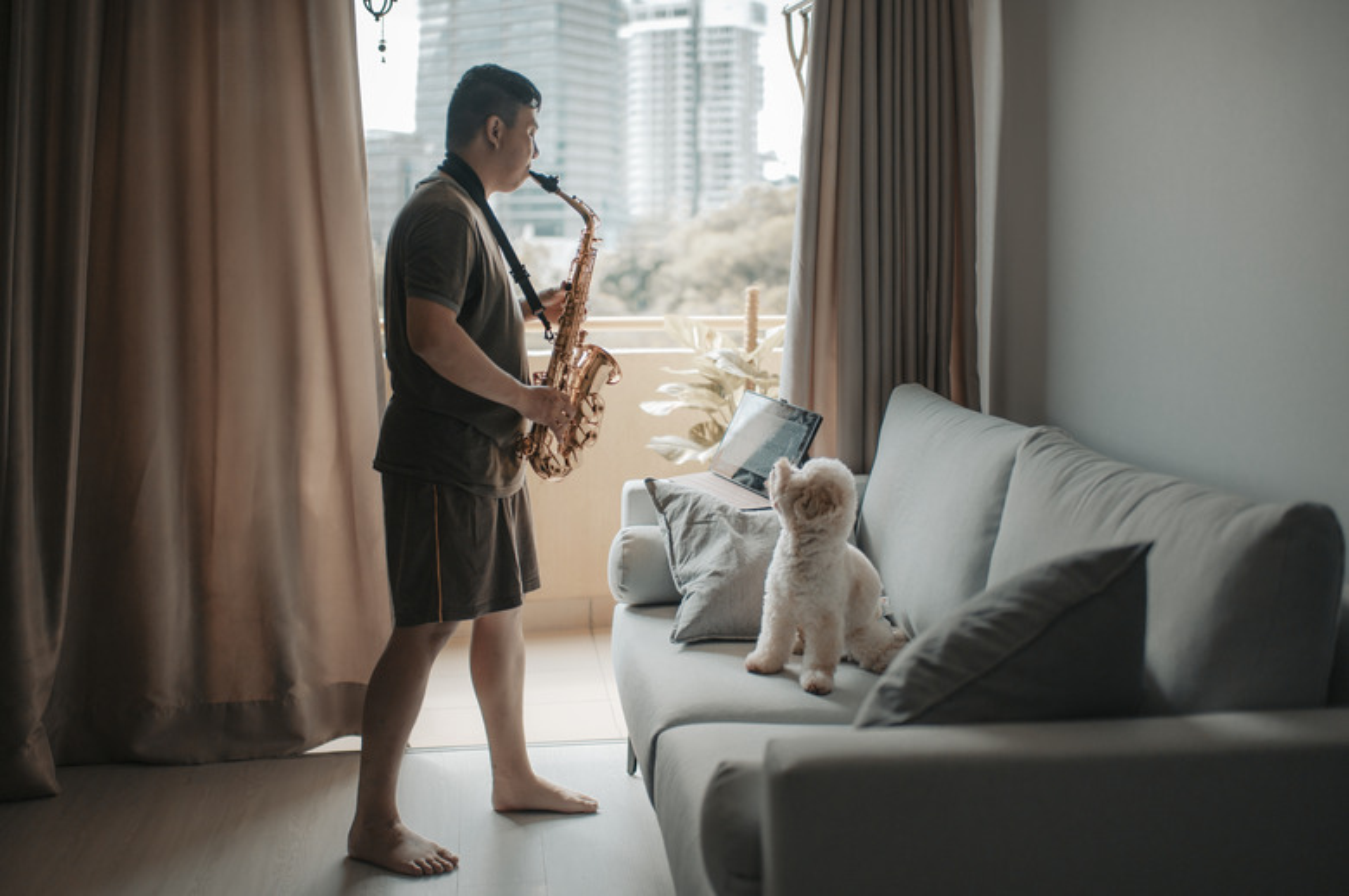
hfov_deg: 54.5
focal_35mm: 35
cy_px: 448
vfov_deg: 37.8
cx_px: 674
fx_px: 1310
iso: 400
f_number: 1.4
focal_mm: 35
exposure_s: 1/2500
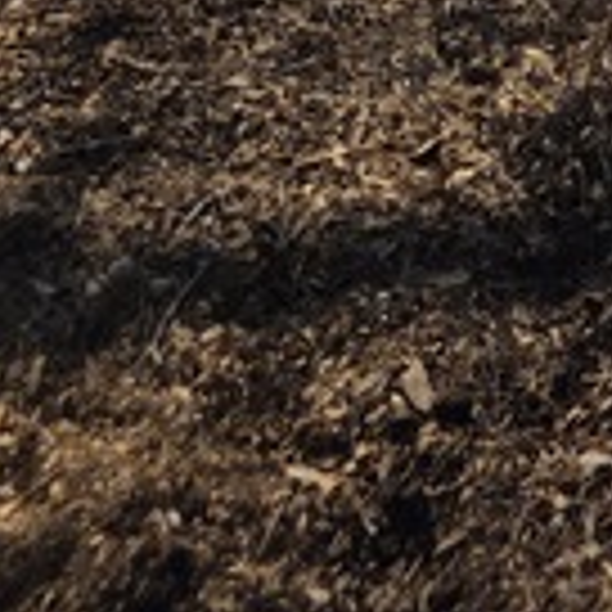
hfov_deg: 16.5
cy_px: -824
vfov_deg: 13.6
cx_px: 927
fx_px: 1920
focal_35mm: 96
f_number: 1.7
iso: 64
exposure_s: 1/7944
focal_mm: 6.3
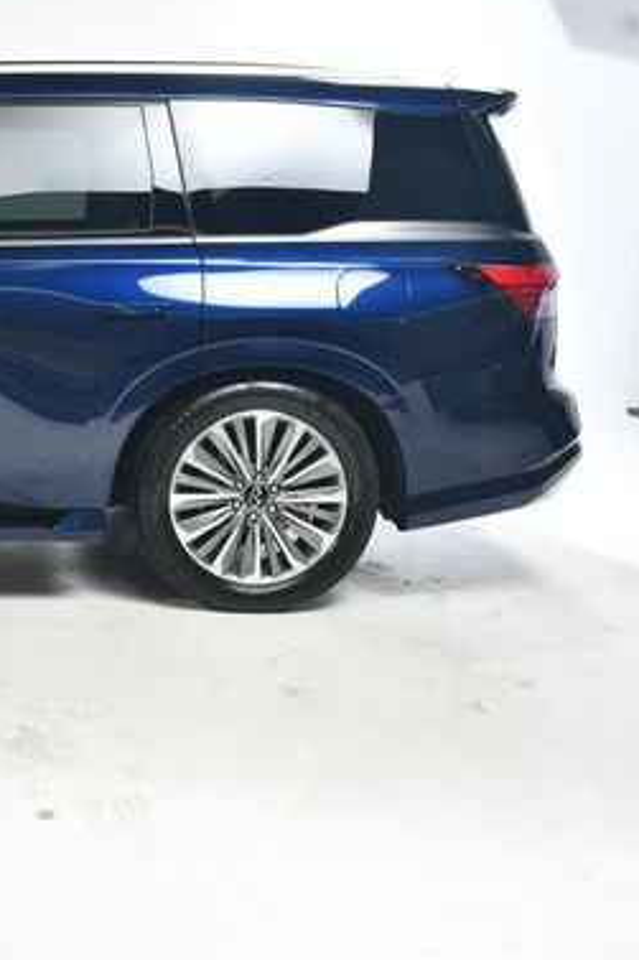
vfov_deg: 35.6
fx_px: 1492
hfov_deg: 22.3
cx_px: -130
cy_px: 425
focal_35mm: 56
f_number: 8
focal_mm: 22
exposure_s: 1/160
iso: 100
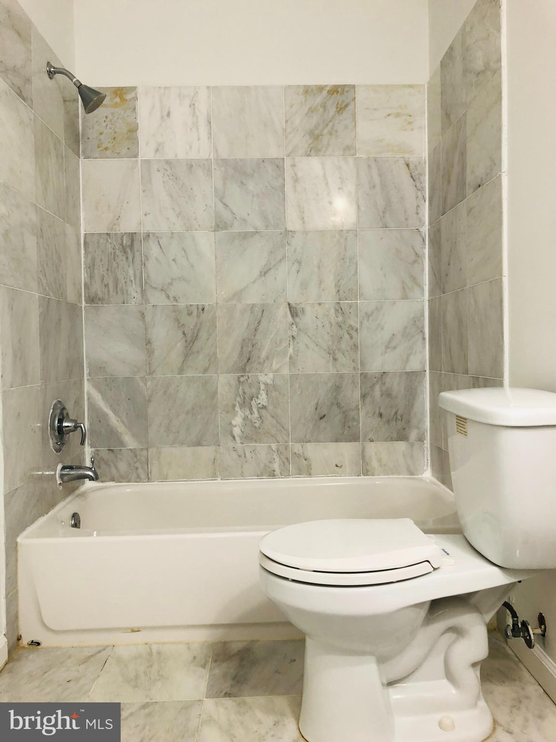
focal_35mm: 28
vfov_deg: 63.4
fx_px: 600
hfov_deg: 49.7
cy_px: 371
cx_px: 278
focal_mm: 3.99
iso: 40
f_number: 1.8
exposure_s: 1/24
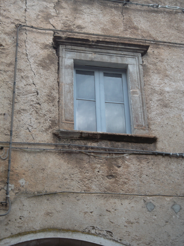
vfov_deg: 30.7
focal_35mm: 63
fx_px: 446
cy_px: 123
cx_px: 92
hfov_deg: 23.3
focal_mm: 11.2
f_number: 5.6
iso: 80
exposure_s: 1/60
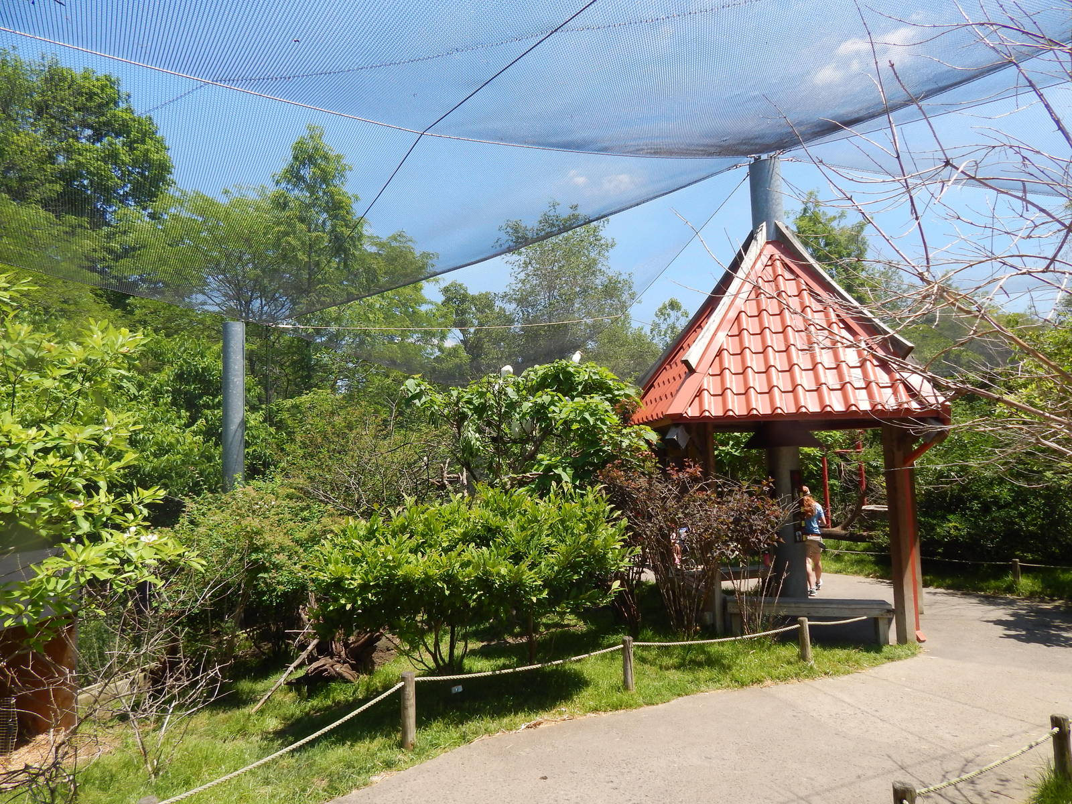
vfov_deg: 58.9
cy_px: 402
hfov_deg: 73.9
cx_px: 536
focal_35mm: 23
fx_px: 712
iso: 125
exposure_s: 1/800
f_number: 3
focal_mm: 4
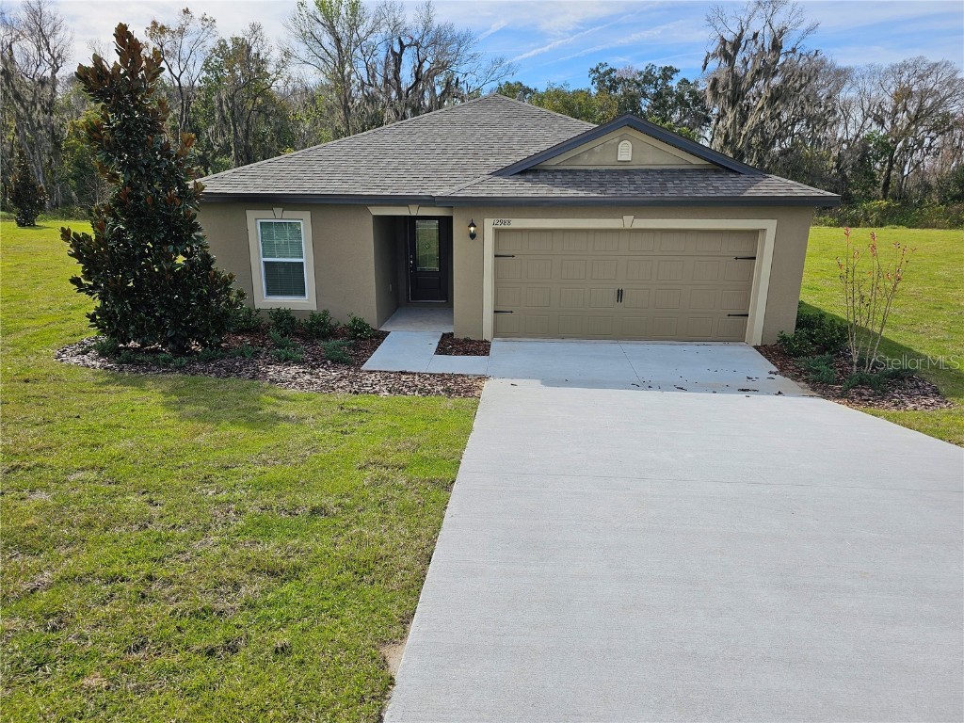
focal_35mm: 23
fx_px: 641
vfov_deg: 58.9
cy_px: 362
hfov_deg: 73.9
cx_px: 482
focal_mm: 6.3
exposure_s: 1/1380
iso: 16
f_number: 1.7
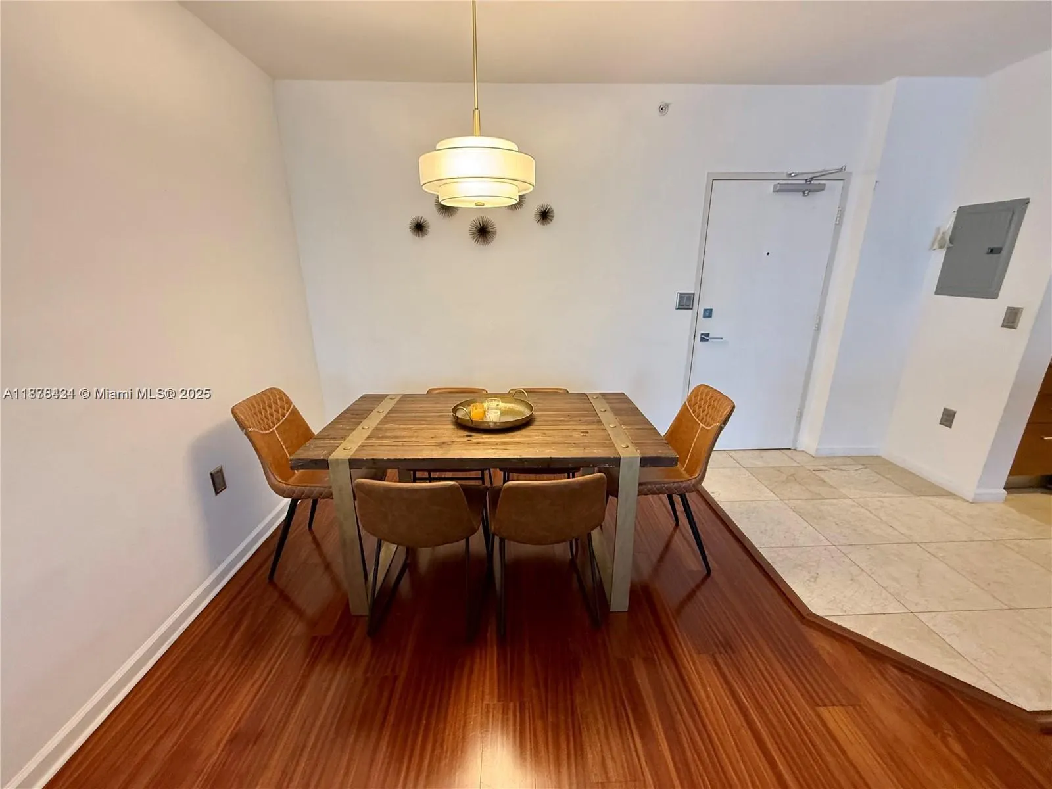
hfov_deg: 102.1
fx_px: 425
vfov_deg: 85.7
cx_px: 526
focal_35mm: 14
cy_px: 394
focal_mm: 2.22
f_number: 2.2
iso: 320
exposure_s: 1/60
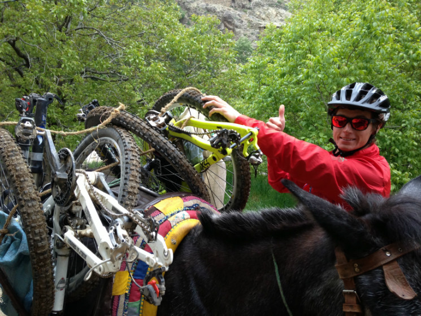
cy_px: 158
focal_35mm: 33
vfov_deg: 43.0
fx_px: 401
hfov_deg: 55.3
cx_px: 210
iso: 100
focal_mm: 4.13
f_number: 2.4
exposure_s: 1/120
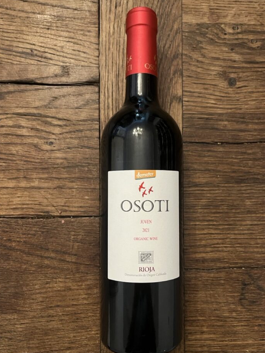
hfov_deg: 48.2
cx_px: 142
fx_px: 296
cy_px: 188
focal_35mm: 29
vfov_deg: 61.6
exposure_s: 1/50
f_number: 1.6
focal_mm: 5.1
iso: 400
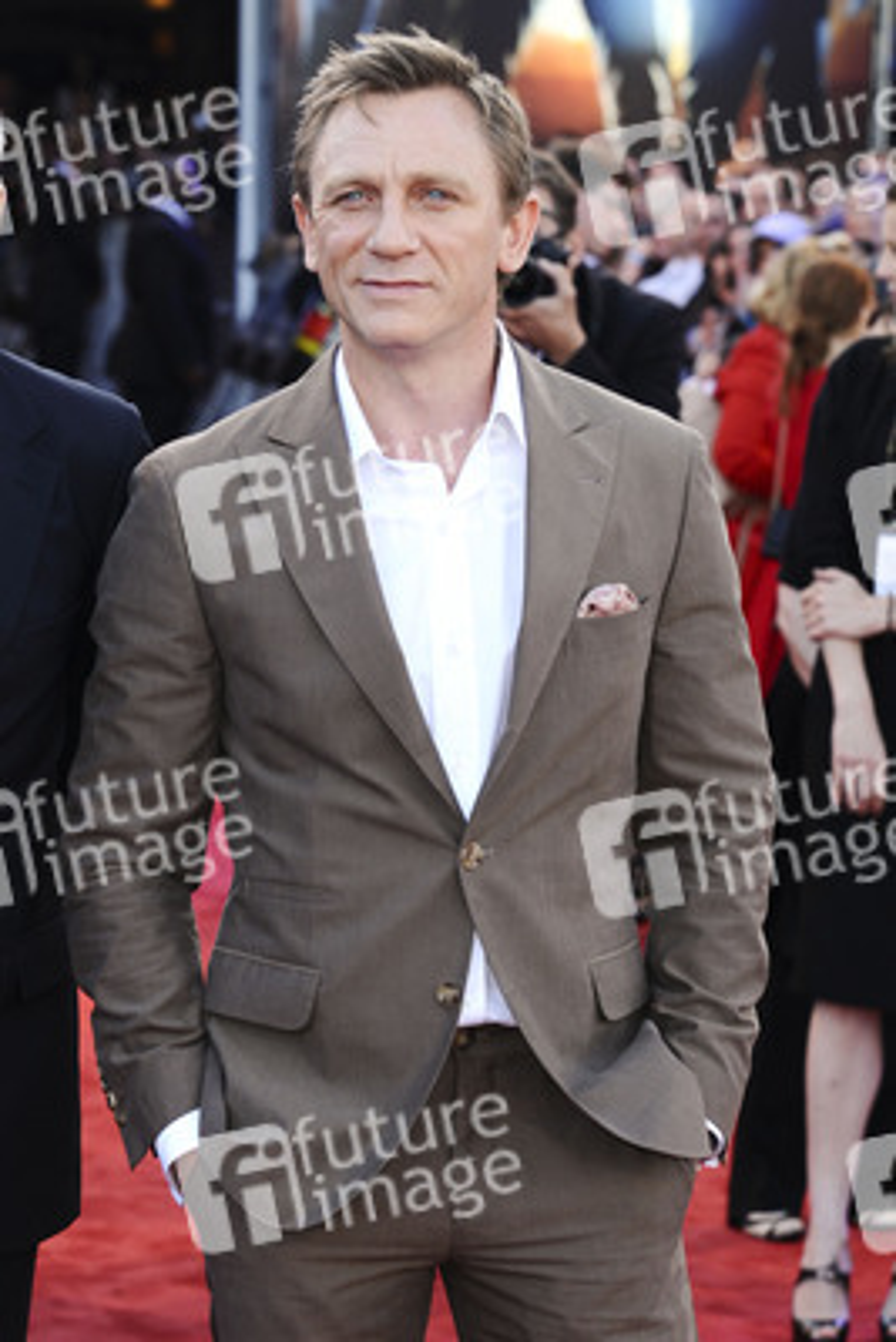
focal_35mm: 129
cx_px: 448
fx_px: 4811
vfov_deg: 15.9
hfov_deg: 10.6
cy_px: 671
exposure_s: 1/250
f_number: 5.6
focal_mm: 86
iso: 400
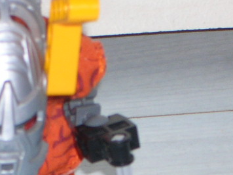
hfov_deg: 6.5
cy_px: 167
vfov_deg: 4.9
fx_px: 2033
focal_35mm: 302
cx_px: 32
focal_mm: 17.4
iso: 50
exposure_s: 1/60.1
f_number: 4.9
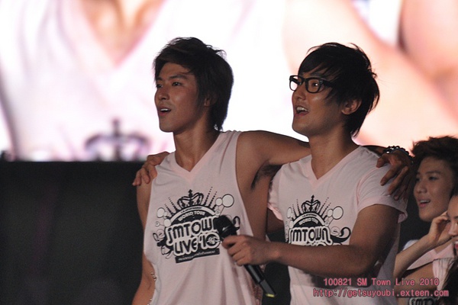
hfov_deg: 4.6
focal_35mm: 450
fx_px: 5725
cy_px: 152
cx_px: 229
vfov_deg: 3.1
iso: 1000
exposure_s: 1/250
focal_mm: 300
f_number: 5.6
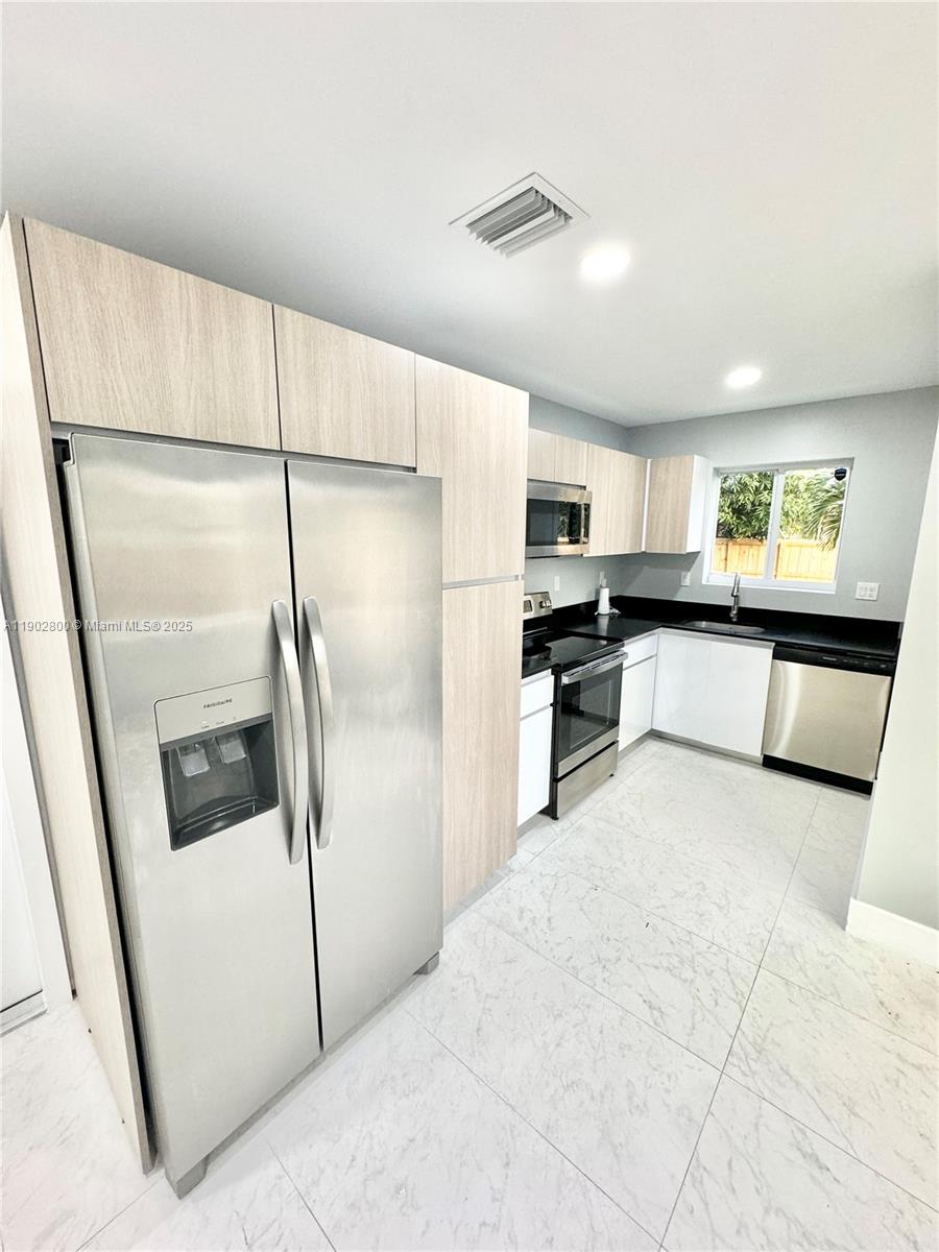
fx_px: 506
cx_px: 470
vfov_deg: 102.1
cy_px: 626
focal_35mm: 14
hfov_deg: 85.7
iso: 200
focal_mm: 2.22
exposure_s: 1/120
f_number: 2.2
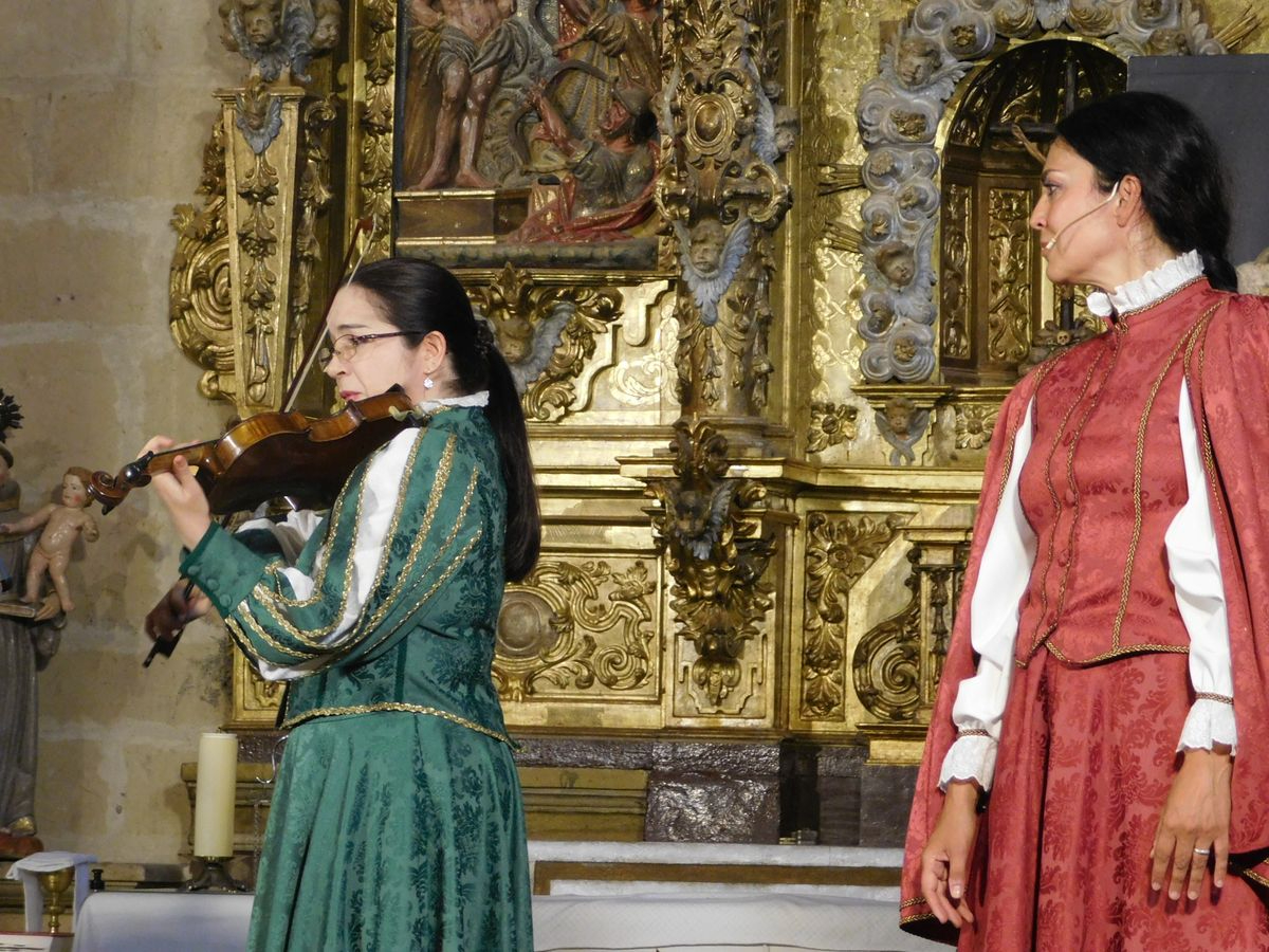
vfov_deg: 10.0
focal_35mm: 148
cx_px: 634
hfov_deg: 13.3
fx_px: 5426
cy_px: 476
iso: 450
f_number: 5.1
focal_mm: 26.3
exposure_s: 1/30
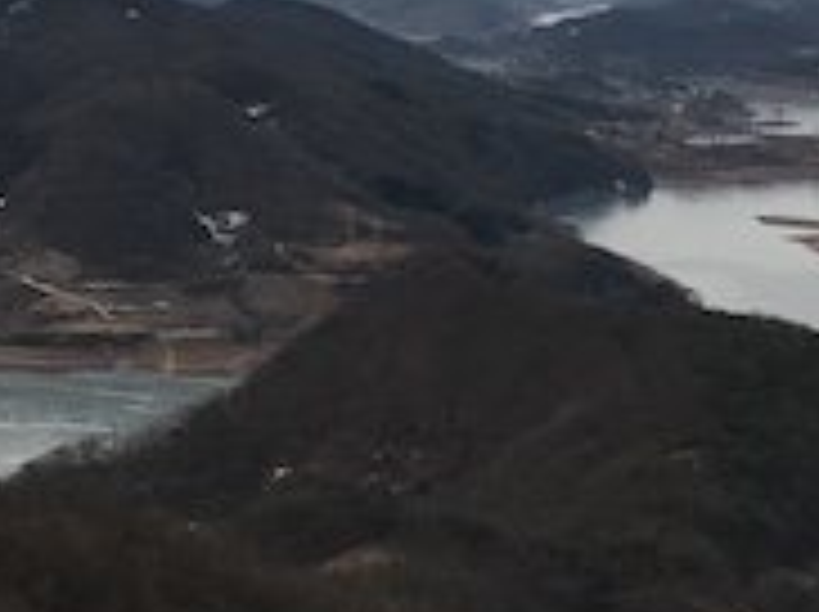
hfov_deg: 19.1
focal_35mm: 102
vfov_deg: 14.2
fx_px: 2410
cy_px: -45
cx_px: 189
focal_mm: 4.15
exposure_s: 1/2198
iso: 25
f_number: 2.2
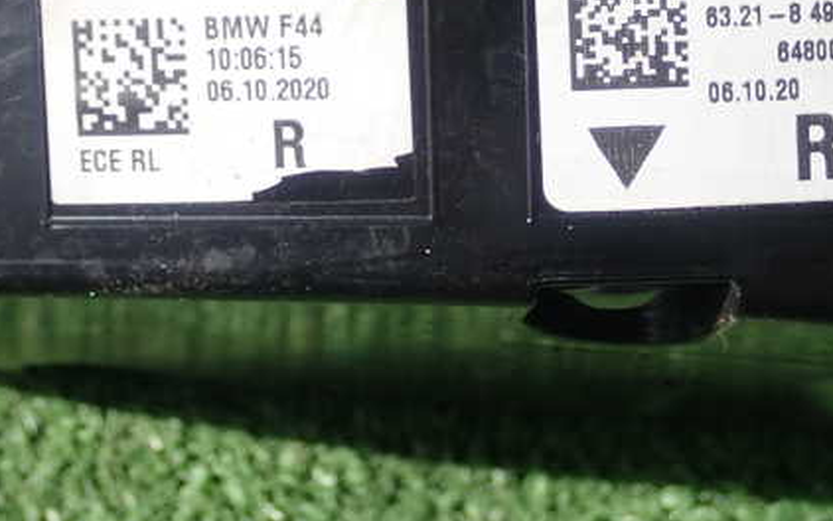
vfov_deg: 13.3
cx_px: 519
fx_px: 2225
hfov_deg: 21.2
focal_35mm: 98
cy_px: 134
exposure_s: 1/125
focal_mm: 11.78
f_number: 3.8
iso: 125
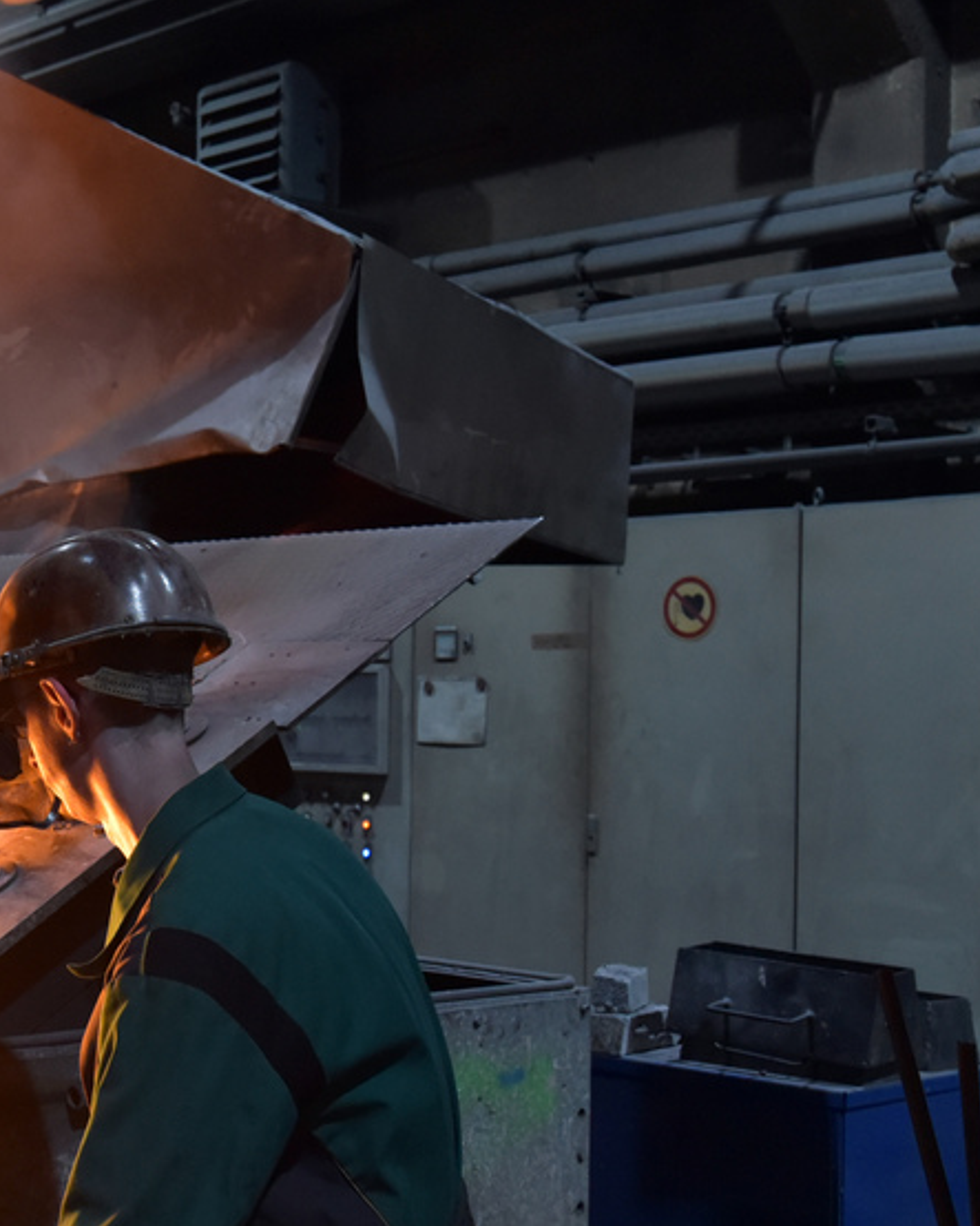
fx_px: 2140
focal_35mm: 59
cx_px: 35
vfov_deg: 31.9
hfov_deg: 24.8
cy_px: 700
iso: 3200
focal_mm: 29
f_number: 5.6
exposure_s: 1/80
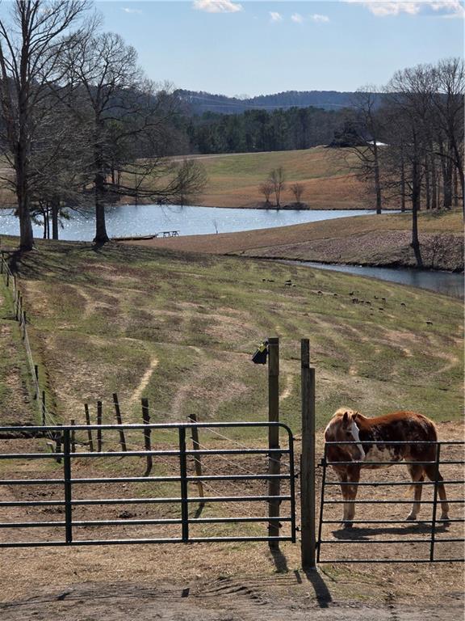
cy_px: 310
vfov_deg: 17.1
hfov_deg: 12.9
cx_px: 232
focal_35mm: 115
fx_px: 2060
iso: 64
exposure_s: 1/1894
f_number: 3.4
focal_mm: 18.6
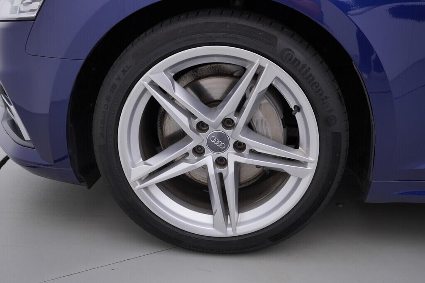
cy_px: 142
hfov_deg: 53.1
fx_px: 425
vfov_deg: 36.9
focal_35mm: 36
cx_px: 212
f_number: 4
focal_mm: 24
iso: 125
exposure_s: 1/80
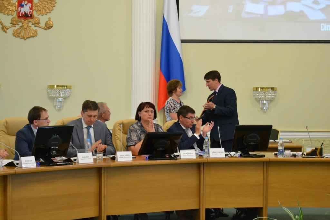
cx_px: 165
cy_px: 110
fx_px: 756
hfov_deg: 24.6
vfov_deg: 16.6
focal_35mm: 82
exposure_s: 1/60
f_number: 5.6
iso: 2000
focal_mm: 55
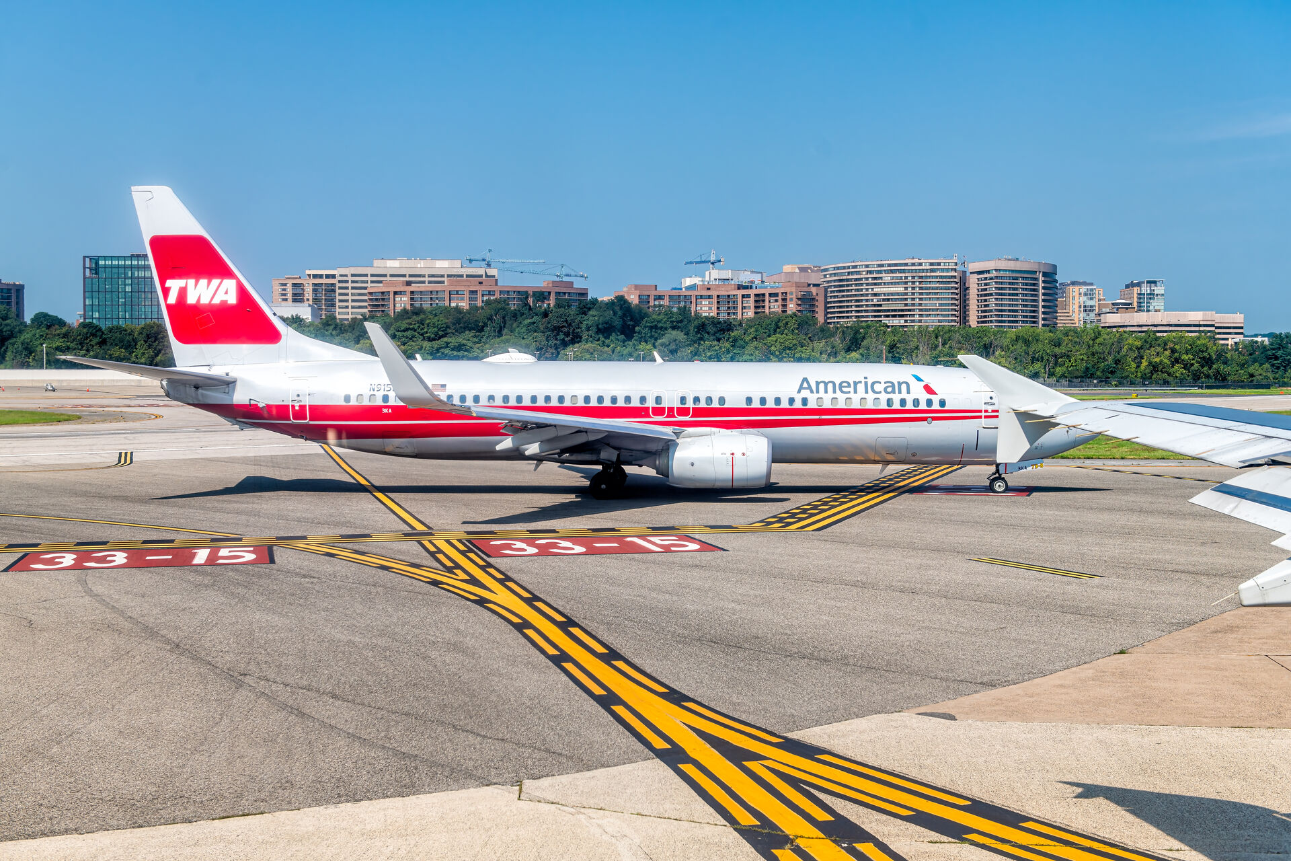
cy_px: 430
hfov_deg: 44.5
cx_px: 646
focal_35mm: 44
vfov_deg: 30.5
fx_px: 1578
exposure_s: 1/800
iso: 64
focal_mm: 44
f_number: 5.6
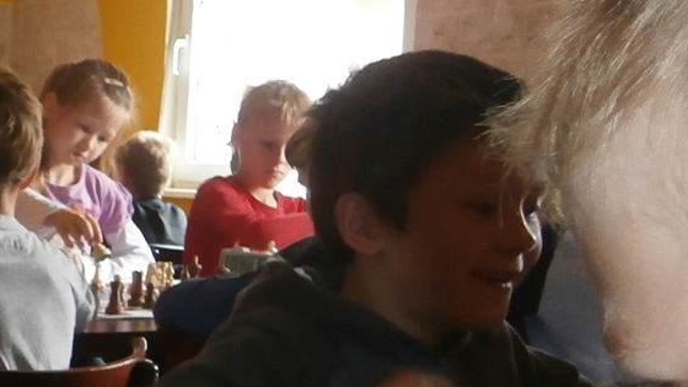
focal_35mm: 81
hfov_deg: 22.7
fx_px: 1478
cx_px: -258
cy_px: 361
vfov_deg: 14.7
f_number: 2.8
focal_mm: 4.7
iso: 200
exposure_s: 1/30
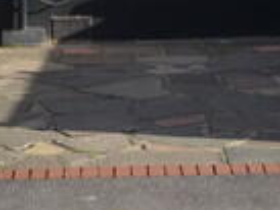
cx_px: 221
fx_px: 1749
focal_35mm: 216
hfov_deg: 9.1
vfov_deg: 6.5
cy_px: -319
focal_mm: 20
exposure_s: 1/200
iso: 100
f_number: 7.1
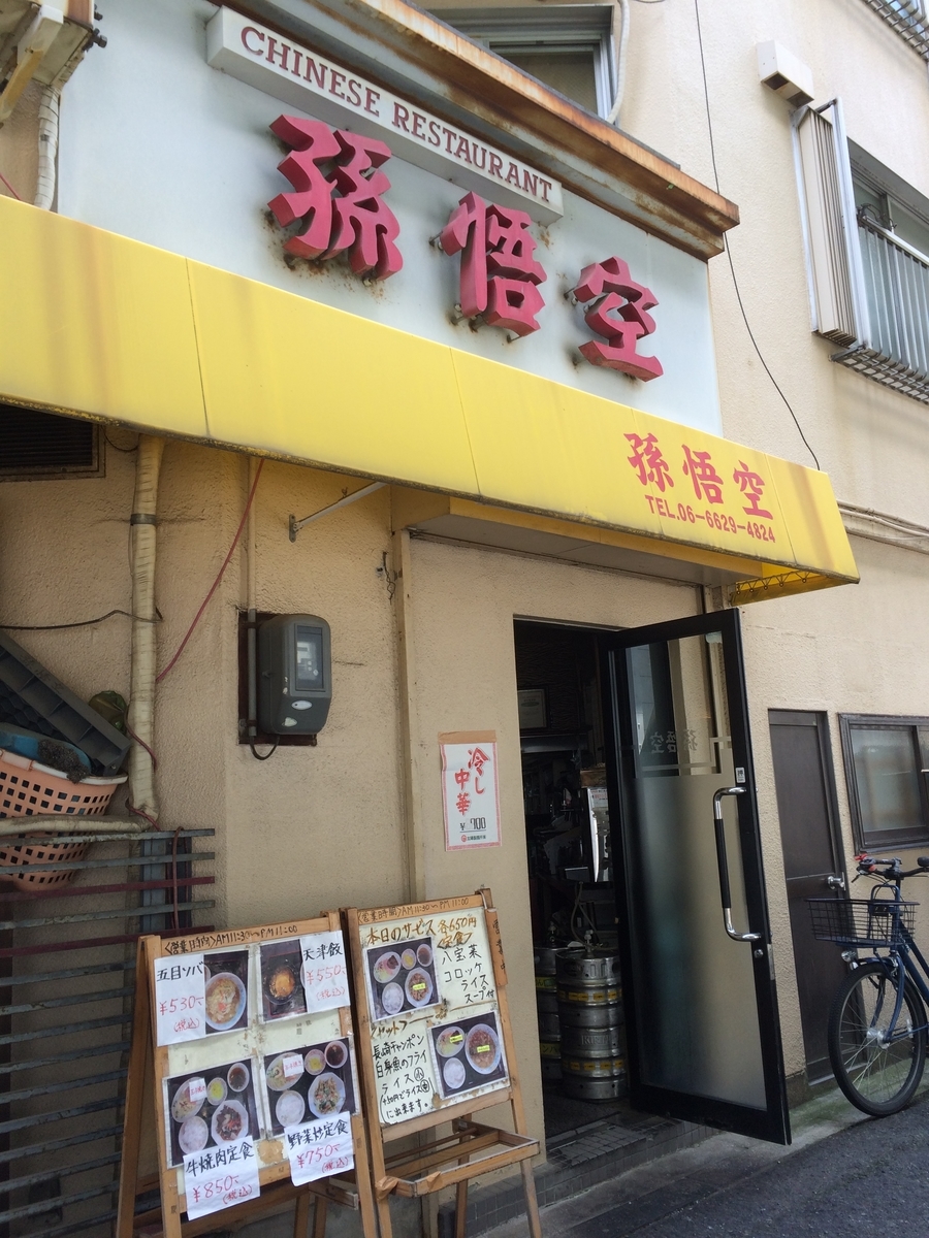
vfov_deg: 61.7
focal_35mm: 29
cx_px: 464
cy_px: 619
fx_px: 1038
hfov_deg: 48.2
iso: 32
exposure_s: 1/159
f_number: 2.2
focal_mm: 4.15
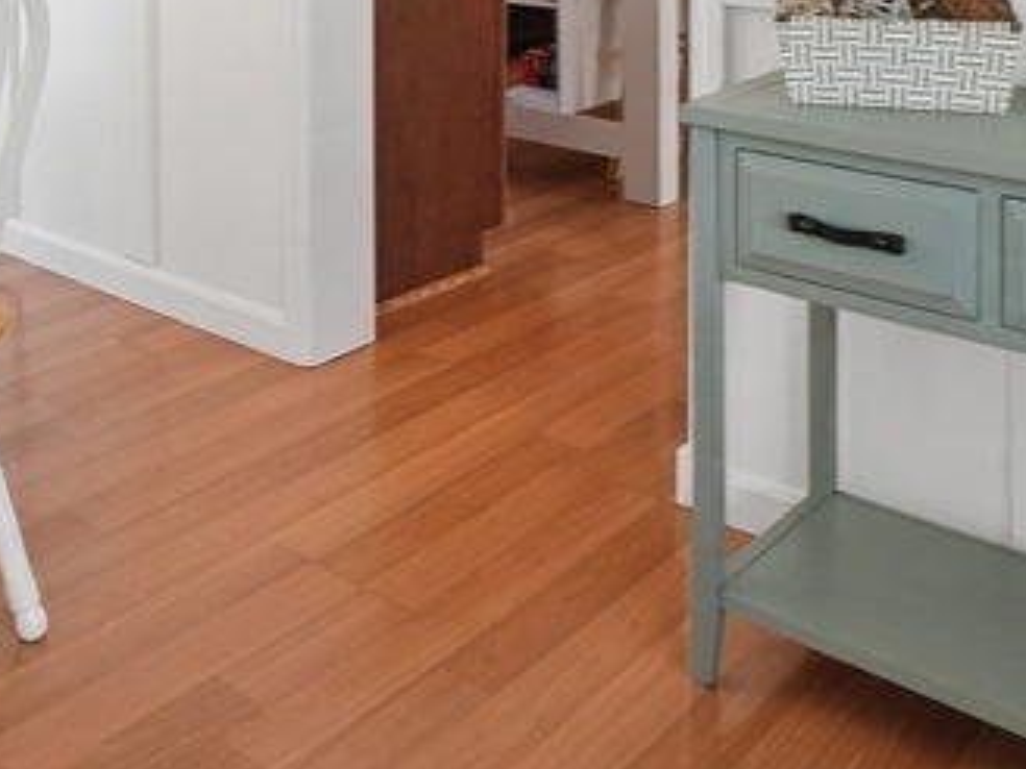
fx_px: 1334
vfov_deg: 26.5
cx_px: 250
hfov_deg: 40.8
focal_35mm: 45
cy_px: -266
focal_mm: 10
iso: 800
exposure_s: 1/320
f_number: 7.1
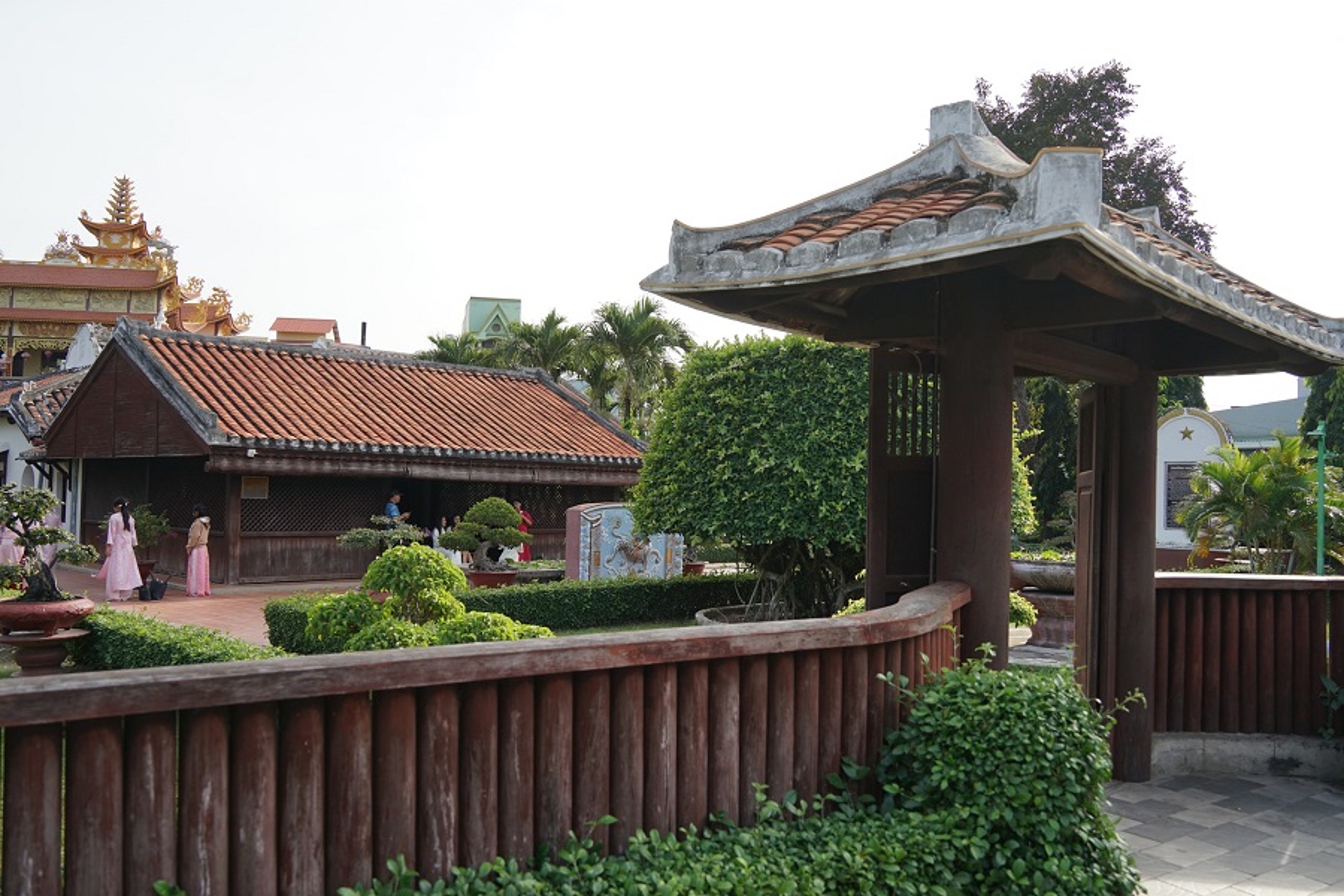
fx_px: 1045
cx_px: 672
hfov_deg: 65.5
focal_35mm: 28
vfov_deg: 46.4
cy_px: 448
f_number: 5
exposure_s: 1/250
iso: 100
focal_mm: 28
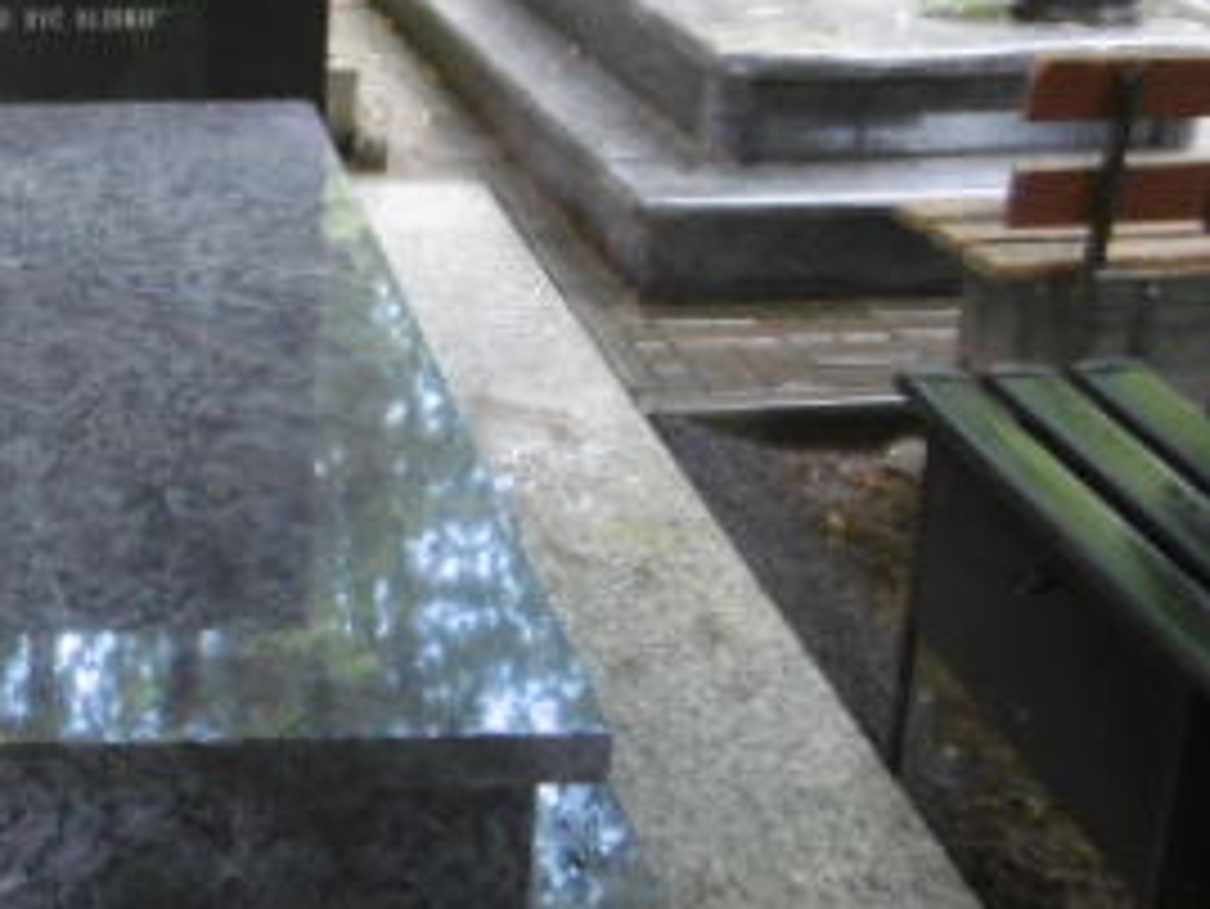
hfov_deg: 31.7
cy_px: 306
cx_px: 63
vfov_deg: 25.5
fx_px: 1993
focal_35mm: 57
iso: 320
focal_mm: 4.3
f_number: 3.1
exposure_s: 1/60
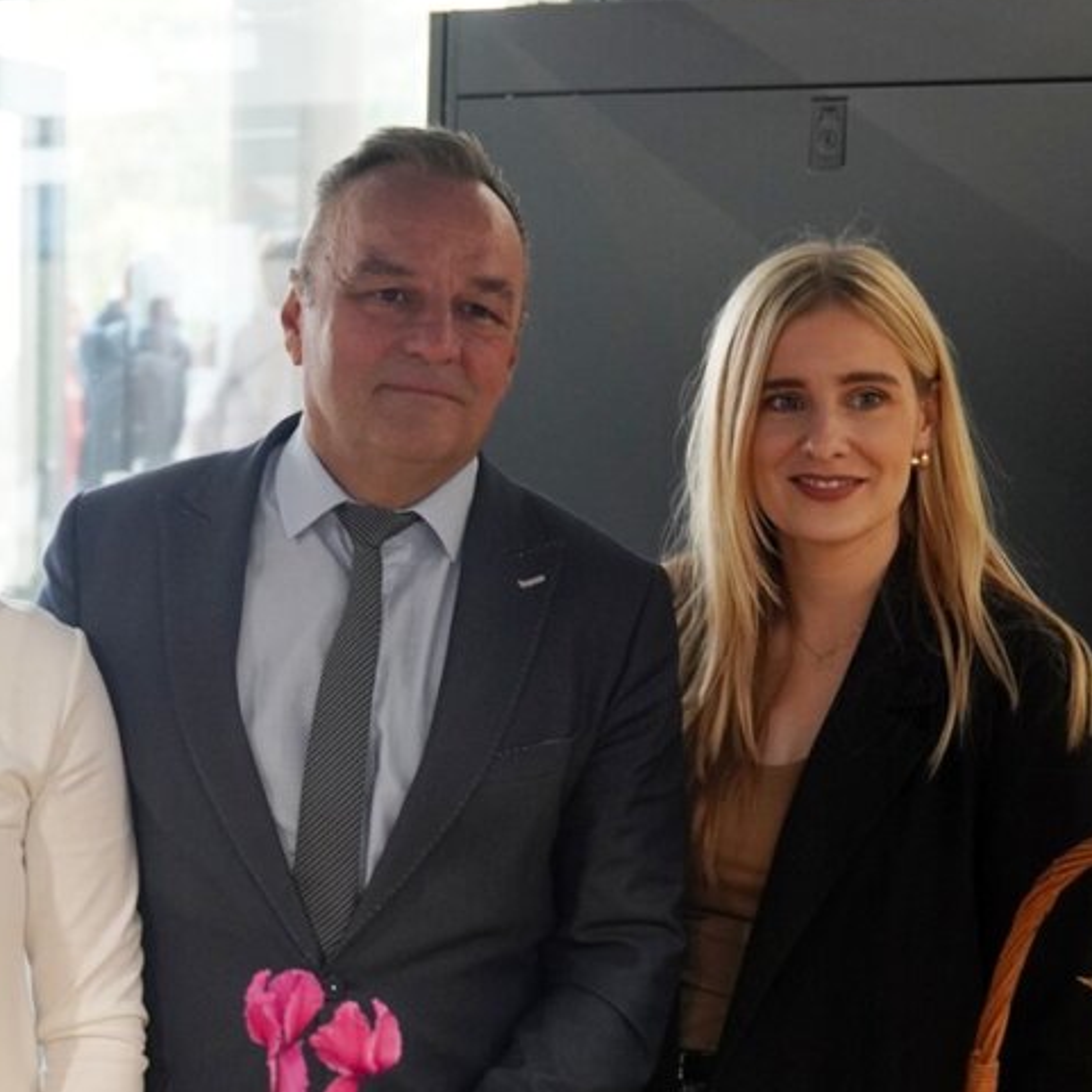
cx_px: 175
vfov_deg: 22.7
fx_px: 2712
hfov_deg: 22.4
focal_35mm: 76
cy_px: 650
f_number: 2.8
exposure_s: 1/100
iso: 1250
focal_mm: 28
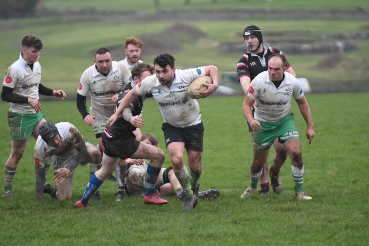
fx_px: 3075
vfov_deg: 4.6
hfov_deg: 6.9
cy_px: 123
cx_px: 184
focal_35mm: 300
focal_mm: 200
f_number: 4
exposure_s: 1/640
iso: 3200
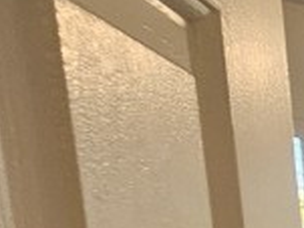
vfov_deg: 14.0
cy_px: 466
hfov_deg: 12.2
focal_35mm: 88
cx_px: 866
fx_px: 772
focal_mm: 2.2
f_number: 2.2
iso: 125
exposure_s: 1/60
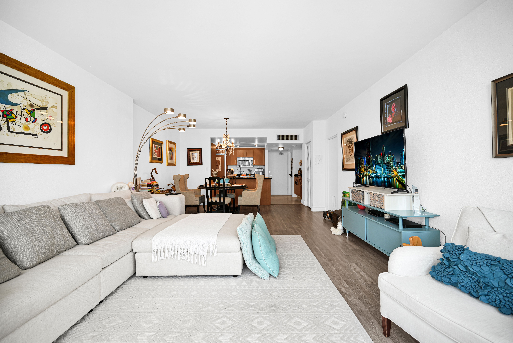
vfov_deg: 81.3
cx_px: 256
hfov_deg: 104.2
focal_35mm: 14
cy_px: 172
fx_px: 200
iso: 100
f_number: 4
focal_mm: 14
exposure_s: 1/40
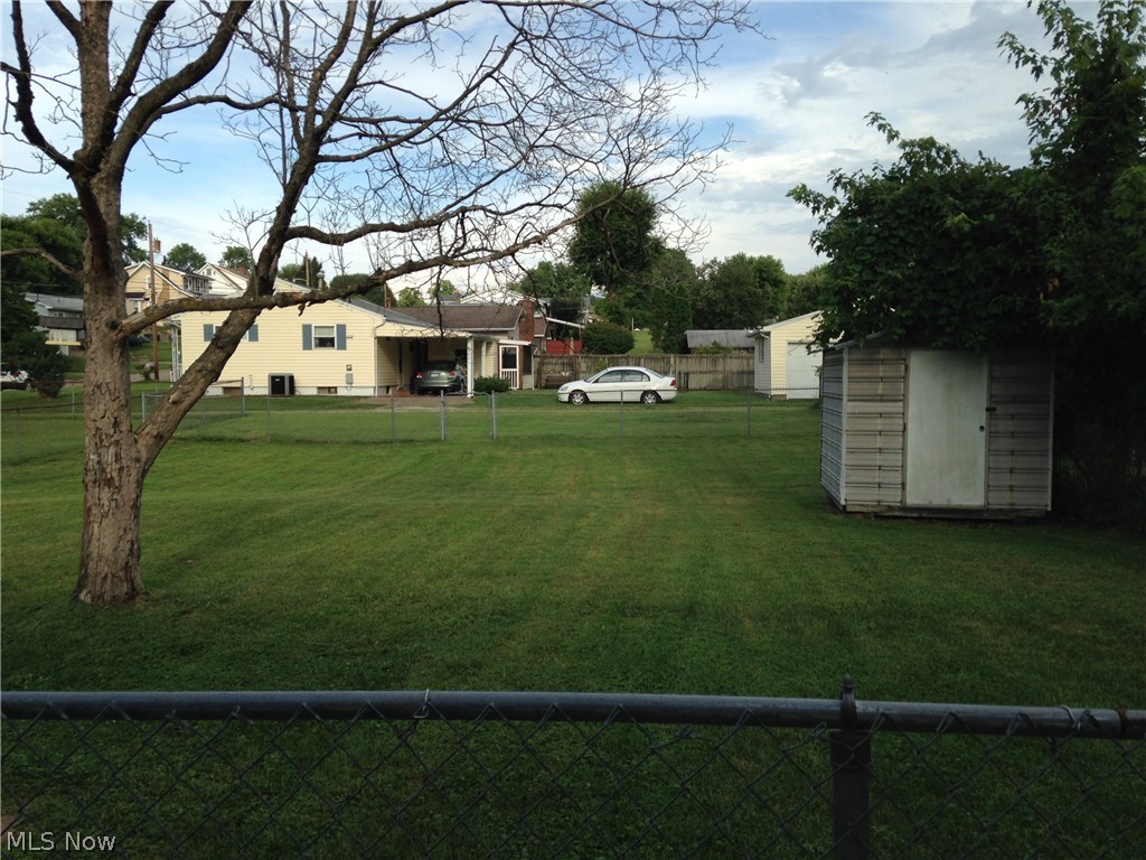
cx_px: 573
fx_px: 1093
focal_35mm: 33
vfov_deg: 42.9
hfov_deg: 55.4
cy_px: 430
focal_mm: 4.12
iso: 50
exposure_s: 1/797
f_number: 2.4
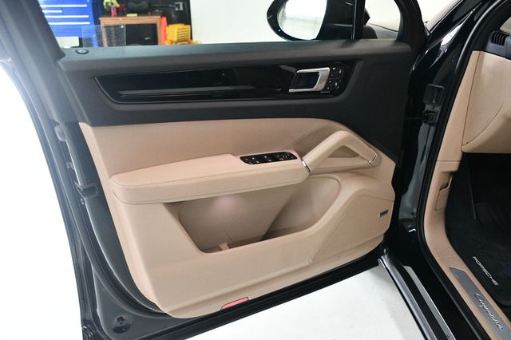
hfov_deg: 57.2
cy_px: 170
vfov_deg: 39.9
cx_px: 256
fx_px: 468
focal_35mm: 33
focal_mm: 22
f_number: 3.5
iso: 2800
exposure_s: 1/125
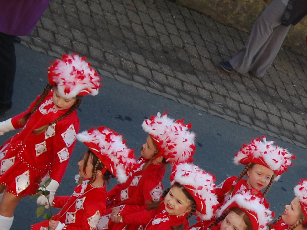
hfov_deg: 13.3
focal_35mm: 146
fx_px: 1295
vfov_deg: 10.1
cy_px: 219
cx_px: 318
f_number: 7.1
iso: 200
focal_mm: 32
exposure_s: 1/200
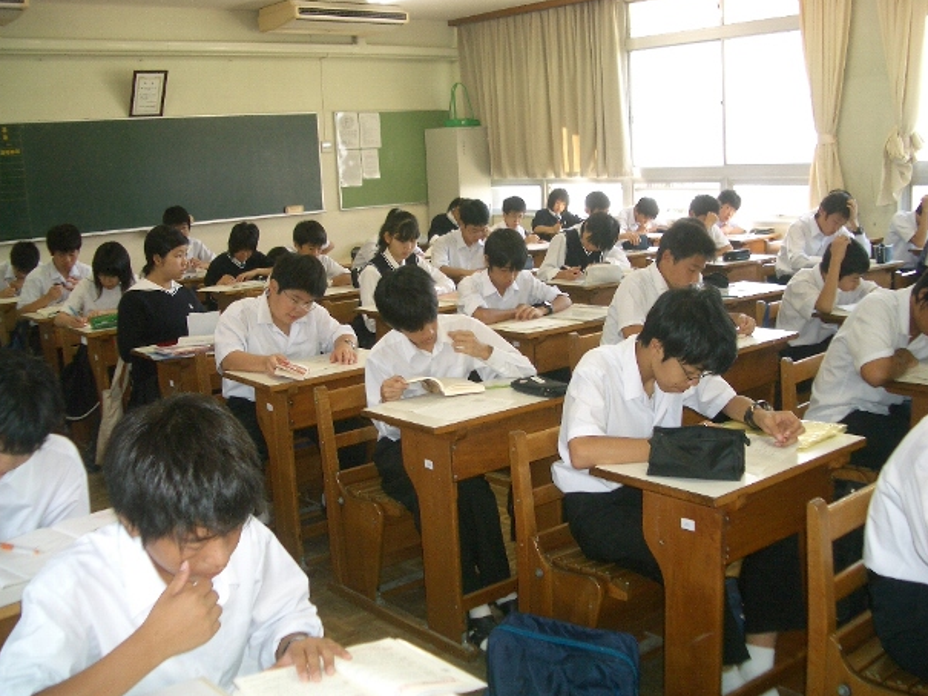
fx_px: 992
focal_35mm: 37
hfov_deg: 50.1
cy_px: 353
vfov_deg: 38.7
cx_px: 468
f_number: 2.6
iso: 100
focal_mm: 5.8
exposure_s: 1/60
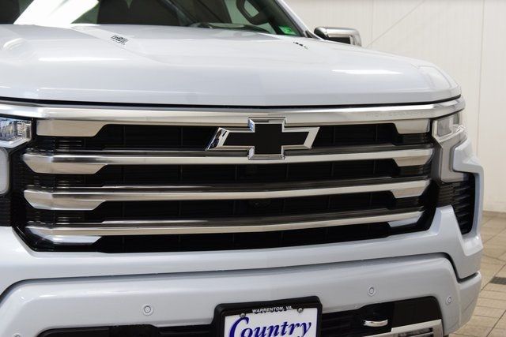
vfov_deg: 20.2
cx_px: 253
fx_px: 949
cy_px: 168
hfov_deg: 29.9
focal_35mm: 68
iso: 1600
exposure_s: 1/60
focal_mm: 45
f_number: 5.6
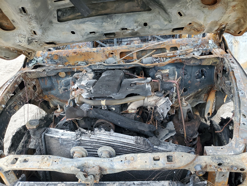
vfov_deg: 53.1
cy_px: 93
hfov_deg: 67.3
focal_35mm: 26
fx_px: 186
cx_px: 124
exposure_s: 1/120
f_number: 1.5
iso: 77
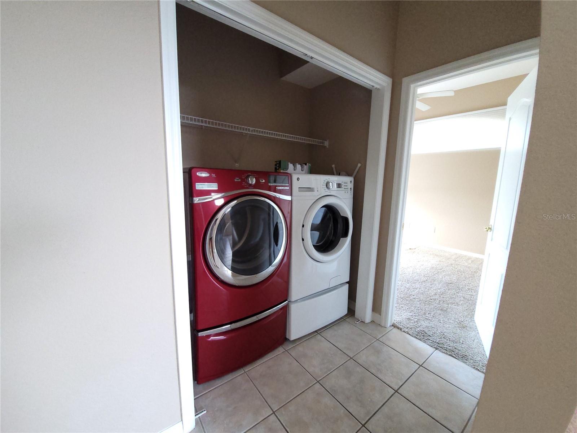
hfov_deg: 106.2
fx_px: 217
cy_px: 216
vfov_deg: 89.9
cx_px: 288
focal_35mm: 13
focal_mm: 1.74
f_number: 2.2
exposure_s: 1/45
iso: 320
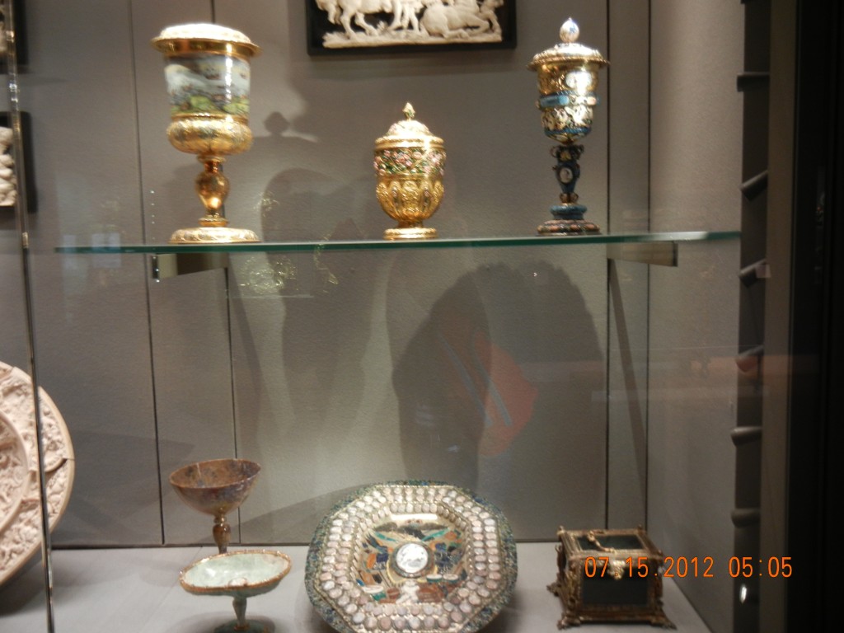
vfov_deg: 46.8
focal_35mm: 30
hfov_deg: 60.0
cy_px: 316
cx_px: 422
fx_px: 731
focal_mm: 5.4
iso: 200
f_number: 3.5
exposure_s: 1/4.1
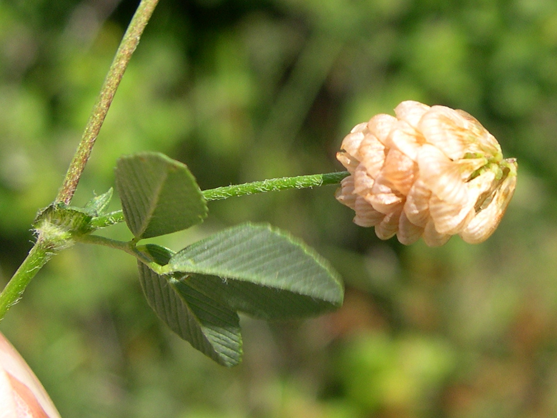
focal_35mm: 39
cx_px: 280
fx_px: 628
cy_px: 206
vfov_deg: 36.8
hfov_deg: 47.9
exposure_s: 1/142
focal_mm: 8
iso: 100
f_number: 7.6
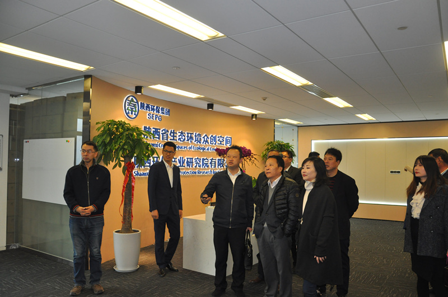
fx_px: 336
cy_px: 148
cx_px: 224
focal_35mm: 27
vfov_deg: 47.8
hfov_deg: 67.5
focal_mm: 18
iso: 800
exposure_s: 1/60
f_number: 3.5
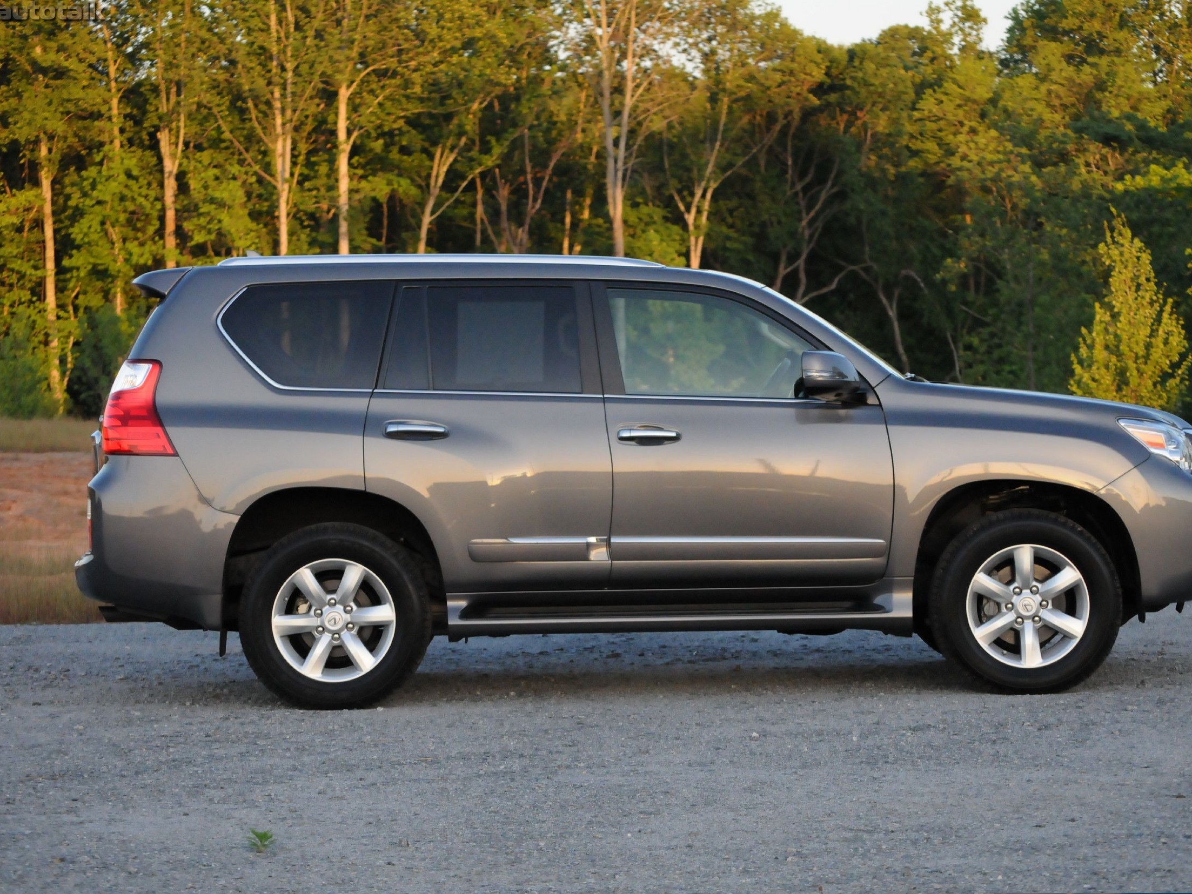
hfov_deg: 17.7
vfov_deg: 13.3
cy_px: 447
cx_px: 661
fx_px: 3823
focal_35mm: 111
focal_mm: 68
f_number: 6.3
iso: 2000
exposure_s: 1/1000
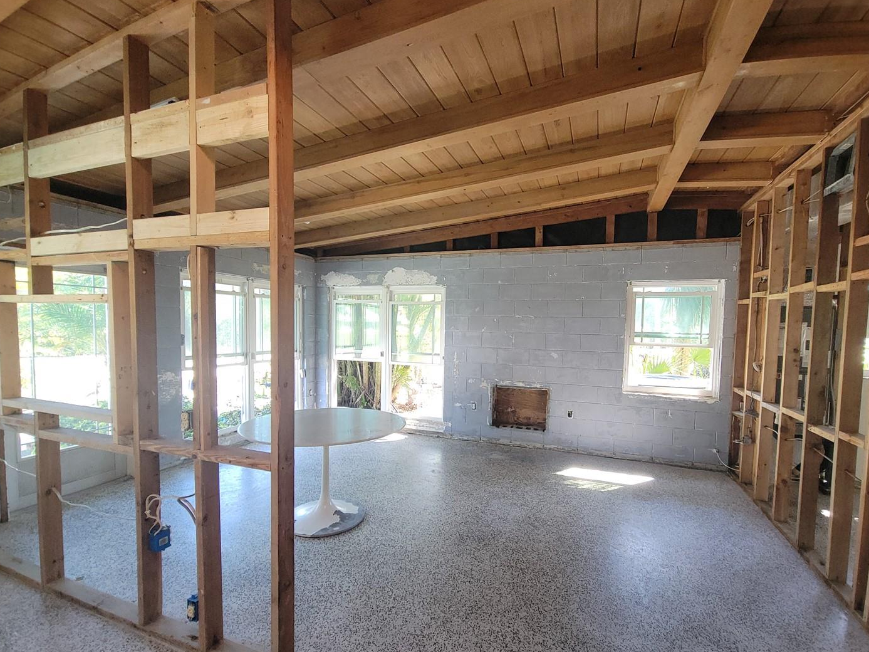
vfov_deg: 81.6
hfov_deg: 98.2
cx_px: 442
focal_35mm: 15
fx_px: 377
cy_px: 349
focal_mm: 2.2
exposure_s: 1/60
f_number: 2.2
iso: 160
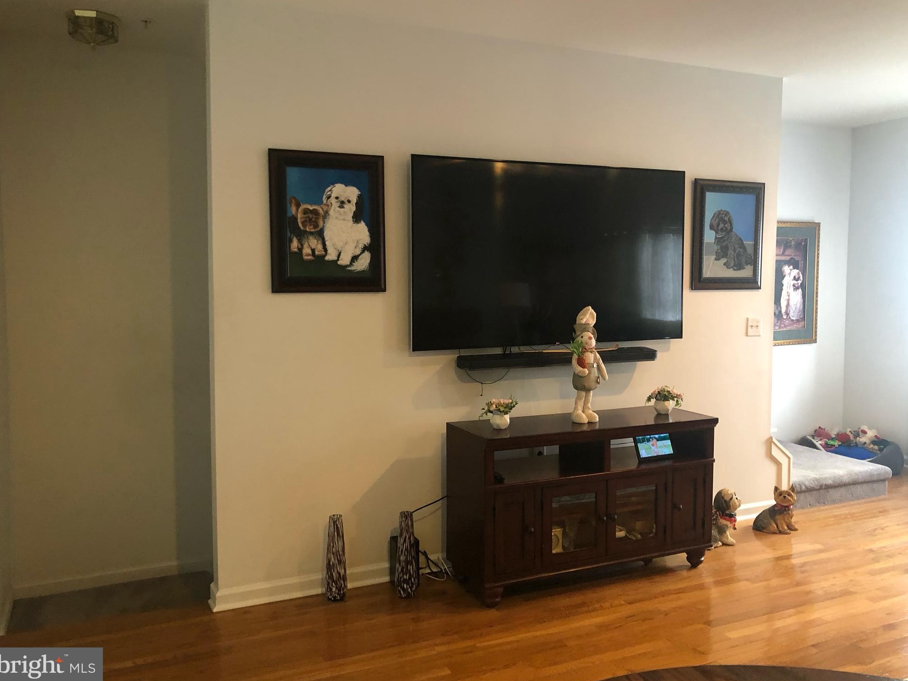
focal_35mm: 29
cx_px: 458
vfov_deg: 48.2
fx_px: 761
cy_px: 332
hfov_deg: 61.7
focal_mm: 3.99
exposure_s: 1/15
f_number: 1.8
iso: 80
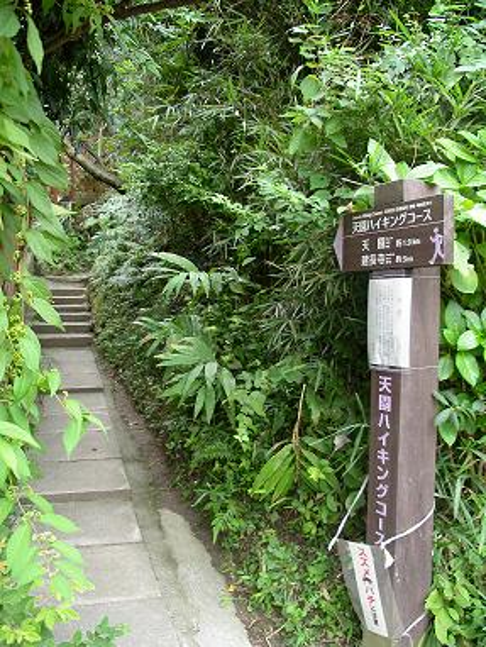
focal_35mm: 37
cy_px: 324
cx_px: 243
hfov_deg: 38.7
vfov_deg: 50.1
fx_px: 692
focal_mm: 7.8
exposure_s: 1/15
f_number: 2.8
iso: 200
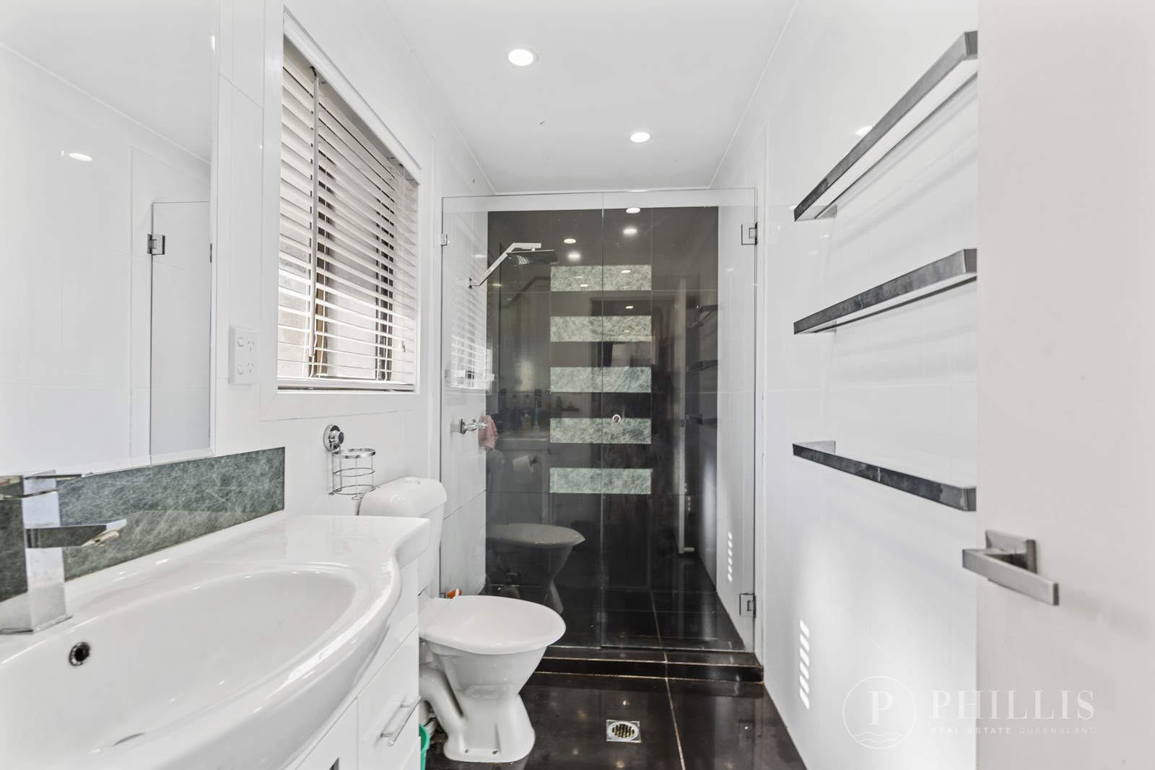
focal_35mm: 16
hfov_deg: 96.7
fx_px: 513
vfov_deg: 73.8
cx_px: 578
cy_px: 385
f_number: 7.1
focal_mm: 16
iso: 100
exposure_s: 1/6
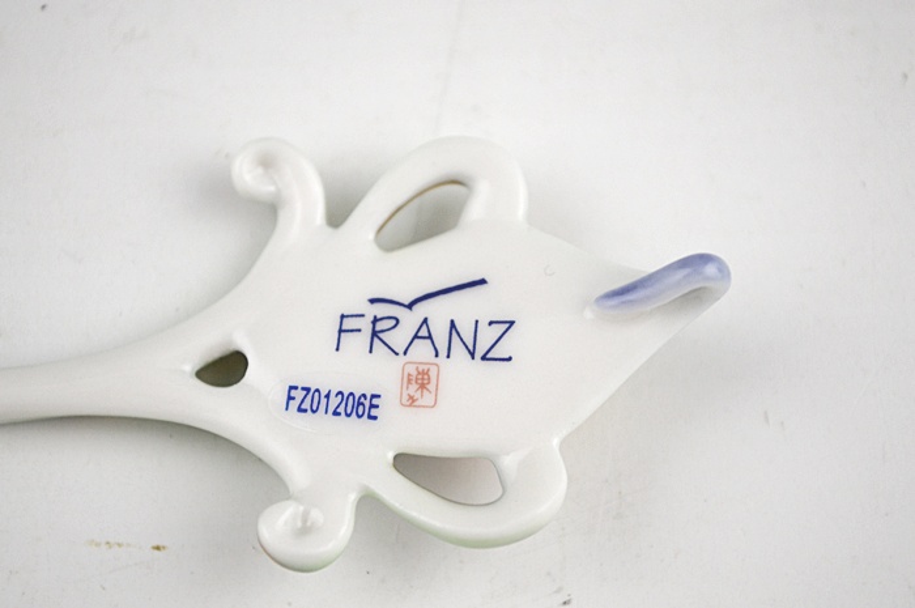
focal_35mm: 82
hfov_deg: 24.6
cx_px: 458
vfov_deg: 16.5
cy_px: 304
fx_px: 2094
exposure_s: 1/100
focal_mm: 55
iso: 400
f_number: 5.6
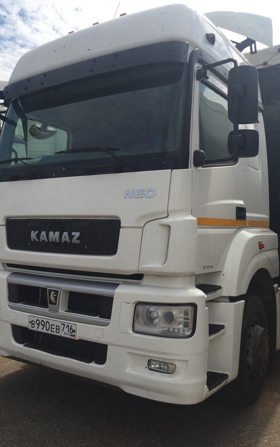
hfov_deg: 40.6
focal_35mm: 31
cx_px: 132
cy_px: 224
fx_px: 378
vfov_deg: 61.2
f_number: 2.2
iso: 32
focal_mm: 4.15
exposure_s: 1/2198
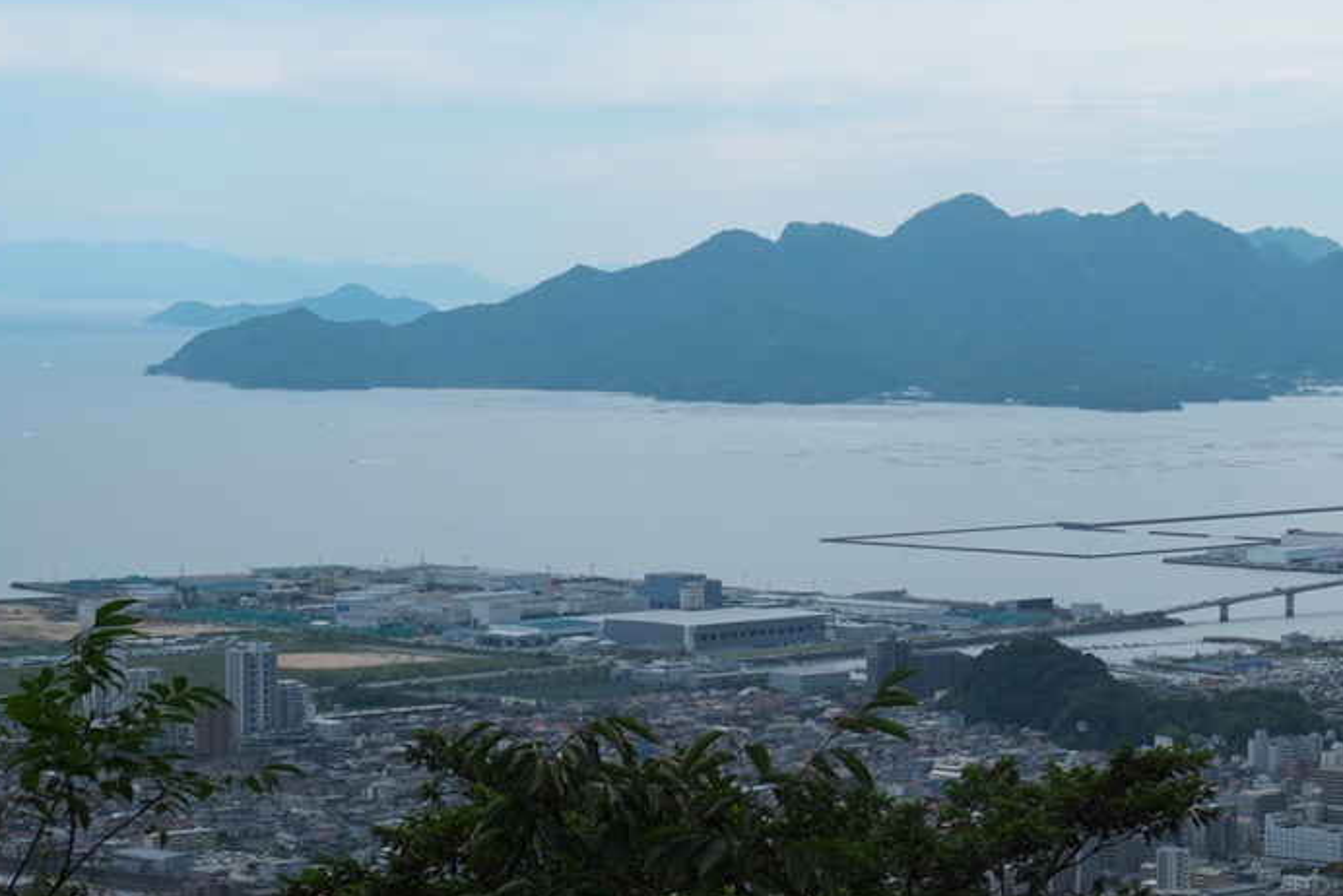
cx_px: 939
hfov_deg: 18.8
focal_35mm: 108
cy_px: 496
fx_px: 4030
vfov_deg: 12.7
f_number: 14
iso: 200
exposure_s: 1/125
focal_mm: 48.4
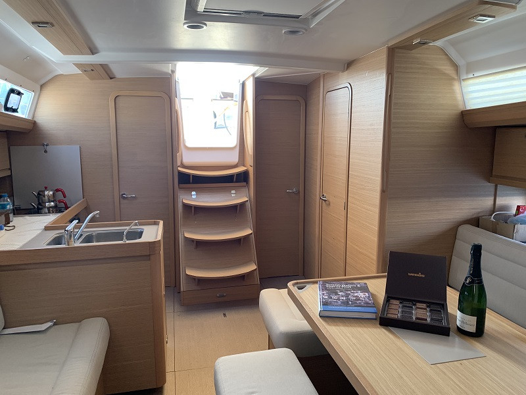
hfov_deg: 67.3
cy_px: 198
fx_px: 395
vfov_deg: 53.1
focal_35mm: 26
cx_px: 263
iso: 100
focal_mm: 4.25
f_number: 1.8
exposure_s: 1/89
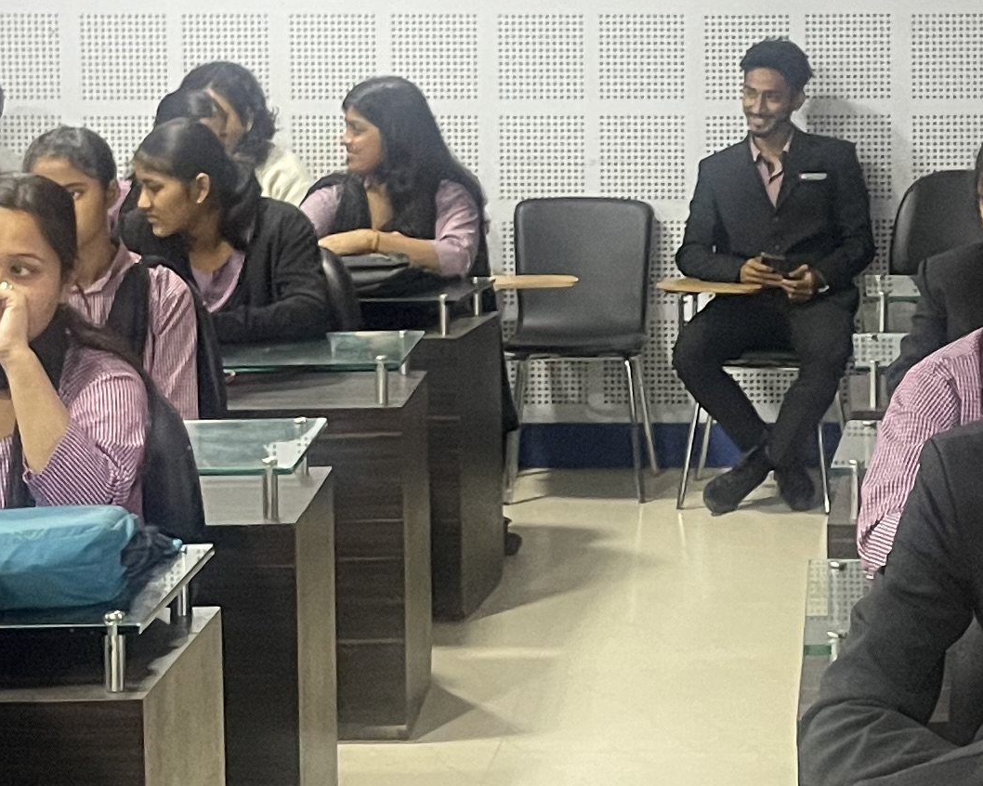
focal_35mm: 93
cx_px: 761
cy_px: 170
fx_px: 2705
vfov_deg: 16.4
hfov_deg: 20.4
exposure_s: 1/60
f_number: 1.6
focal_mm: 5.1
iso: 400
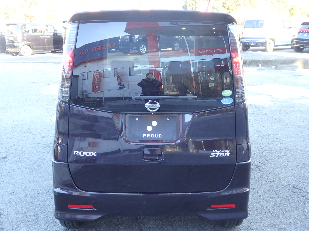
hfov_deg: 46.8
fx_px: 357
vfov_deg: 36.0
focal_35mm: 40
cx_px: 154
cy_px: 116
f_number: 3.7
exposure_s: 1/40
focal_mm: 7.3
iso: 200
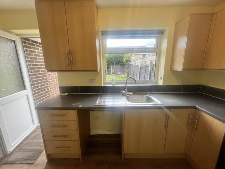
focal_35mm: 13
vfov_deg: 89.9
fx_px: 84
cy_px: 84
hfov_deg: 106.2
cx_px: 112
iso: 40
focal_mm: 1.57
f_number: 1.8
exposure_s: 1/100
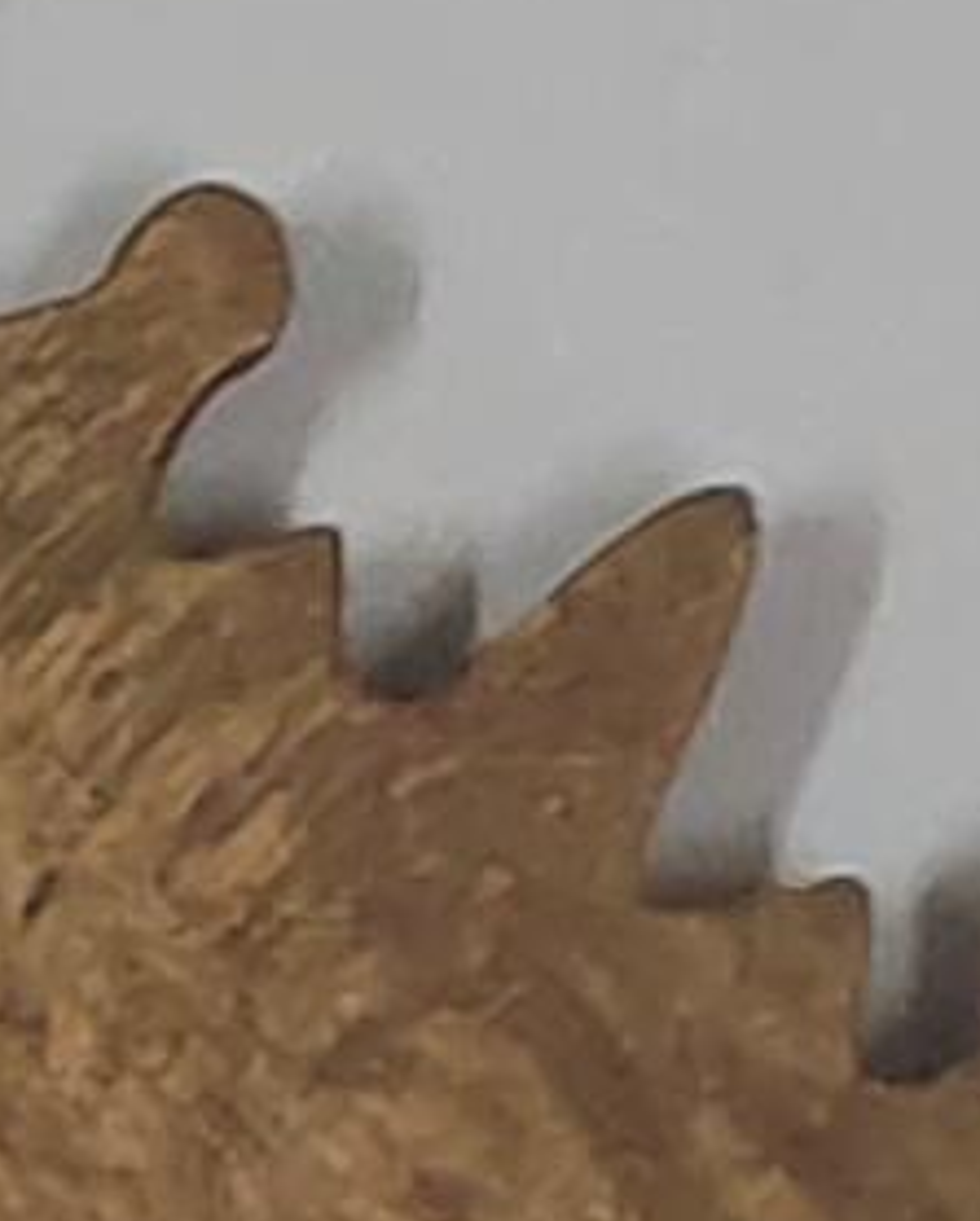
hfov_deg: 3.6
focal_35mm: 429
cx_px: 180
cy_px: -189
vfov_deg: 4.5
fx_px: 15528
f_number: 1.95
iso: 640
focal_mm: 5.52
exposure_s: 1/50
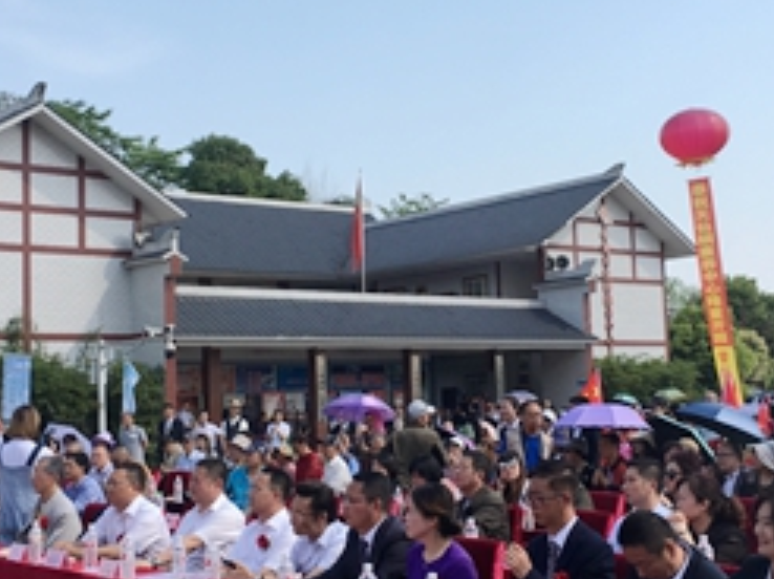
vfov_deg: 24.8
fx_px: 1318
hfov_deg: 32.7
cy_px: 288
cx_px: 400
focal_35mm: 59
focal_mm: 4.15
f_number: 2.2
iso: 25
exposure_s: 1/1131
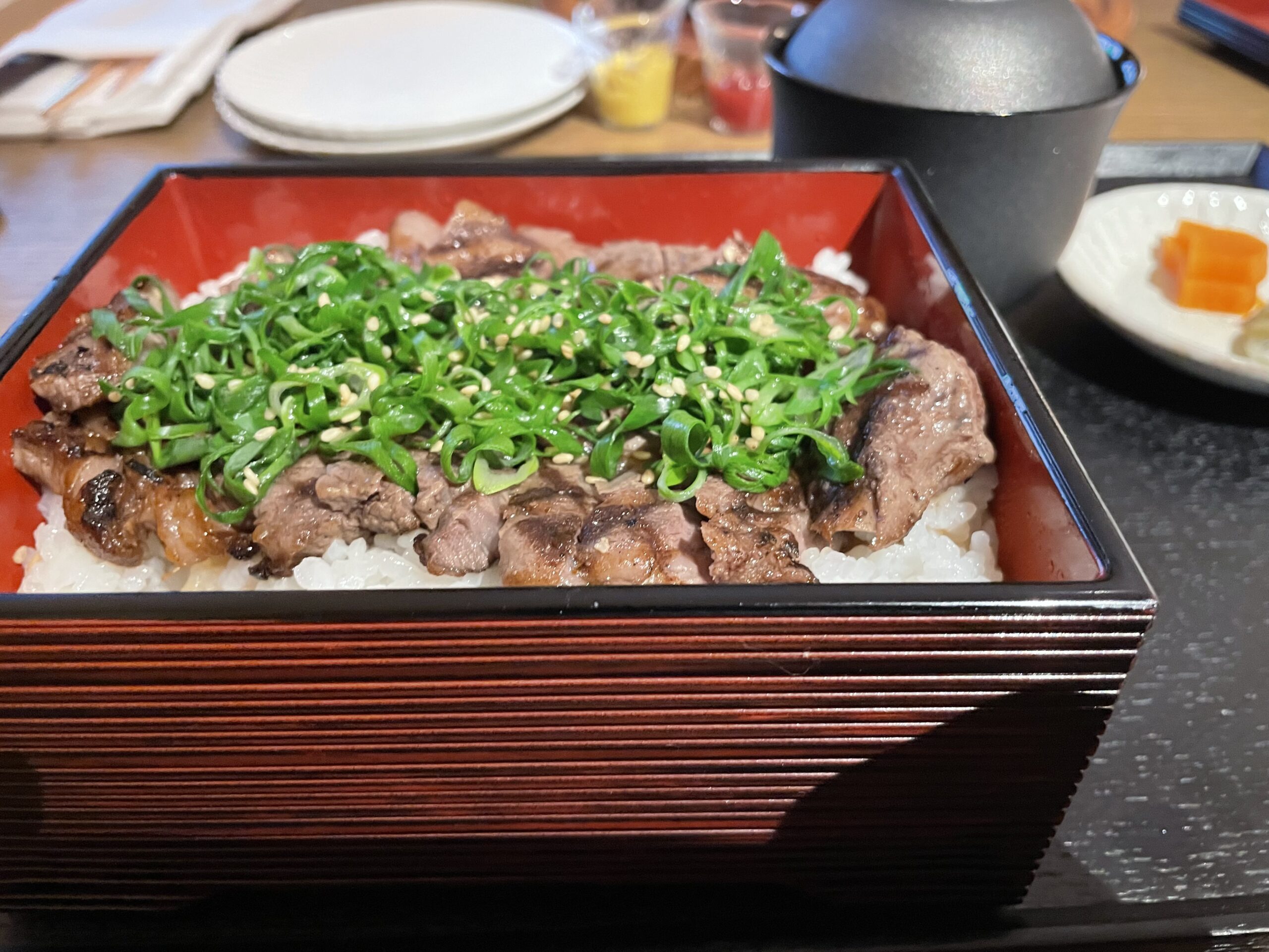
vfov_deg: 53.1
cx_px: 634
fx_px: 953
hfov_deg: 67.3
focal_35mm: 26
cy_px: 476
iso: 640
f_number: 1.6
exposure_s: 1/30
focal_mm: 4.2
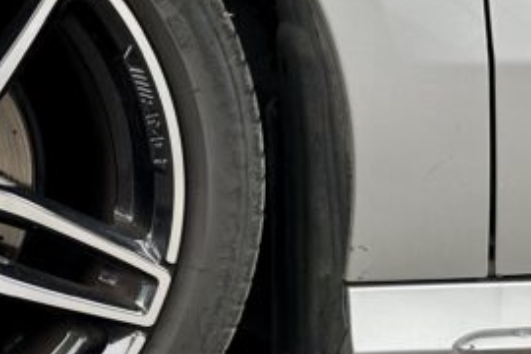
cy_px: 124
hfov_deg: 23.8
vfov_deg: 18.4
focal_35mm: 74
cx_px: -177
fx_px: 1091
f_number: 1.78
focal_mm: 6.86
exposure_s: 1/441
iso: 80
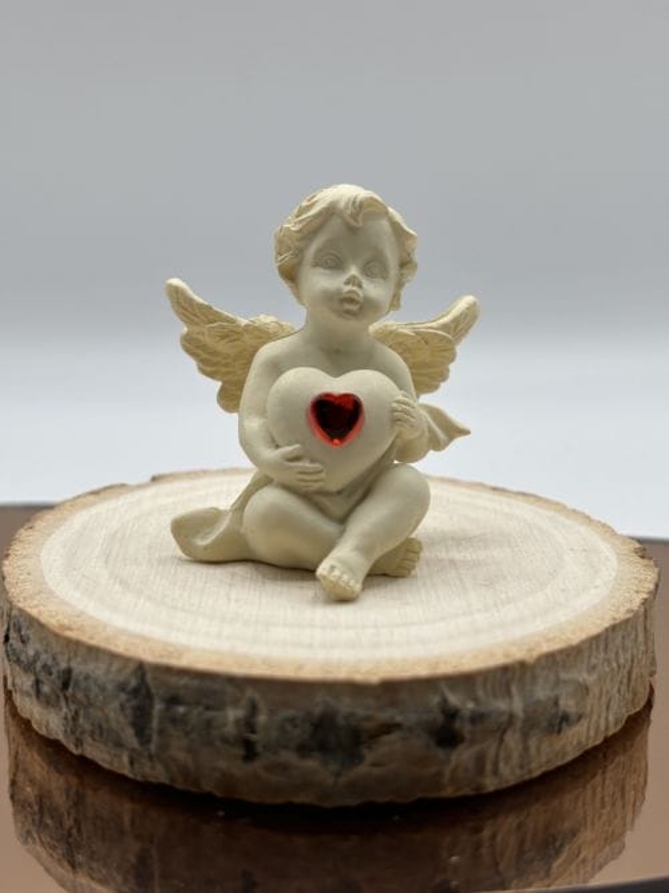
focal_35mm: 52
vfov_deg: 36.8
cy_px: 446
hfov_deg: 28.0
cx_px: 334
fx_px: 1340
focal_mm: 5.96
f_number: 1.6
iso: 32
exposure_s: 1/374
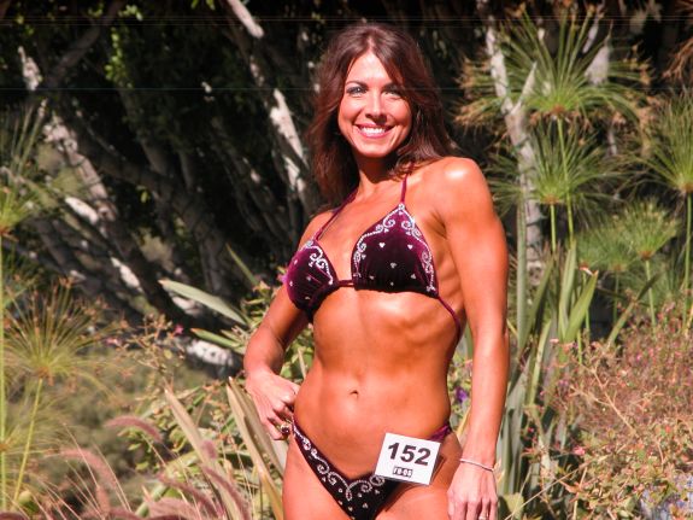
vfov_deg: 5.3
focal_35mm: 280
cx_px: 346
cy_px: 260
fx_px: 5604
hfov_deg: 7.1
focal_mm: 71.2
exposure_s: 1/209
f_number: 5.3
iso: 100
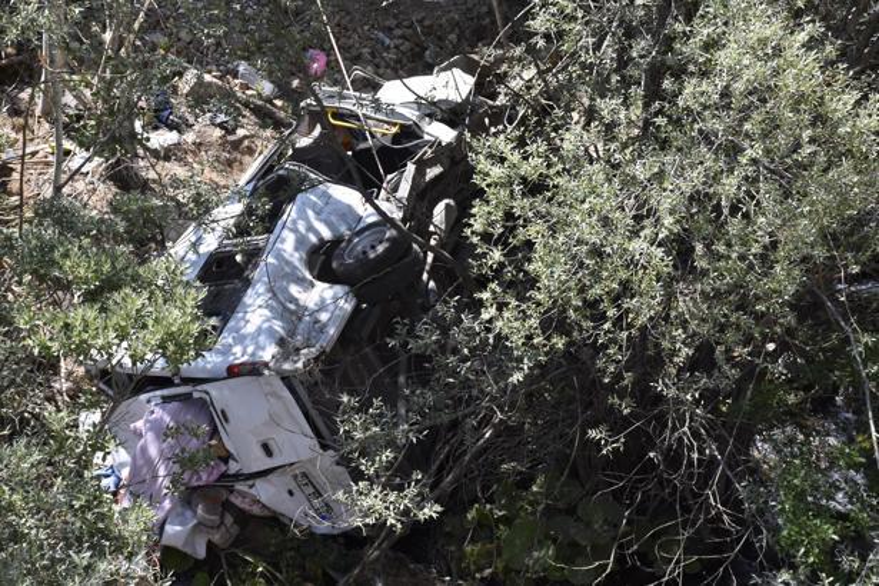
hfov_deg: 24.2
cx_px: 440
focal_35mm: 84
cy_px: 293
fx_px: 2051
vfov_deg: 16.3
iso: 500
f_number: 8
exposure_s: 1/500
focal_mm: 56
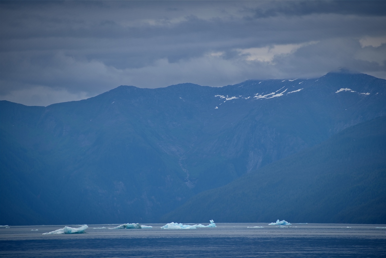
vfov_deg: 5.7
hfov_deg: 8.6
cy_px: 129
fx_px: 2574
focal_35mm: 240
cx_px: 193
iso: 110
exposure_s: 1/500
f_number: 5.3
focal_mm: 240
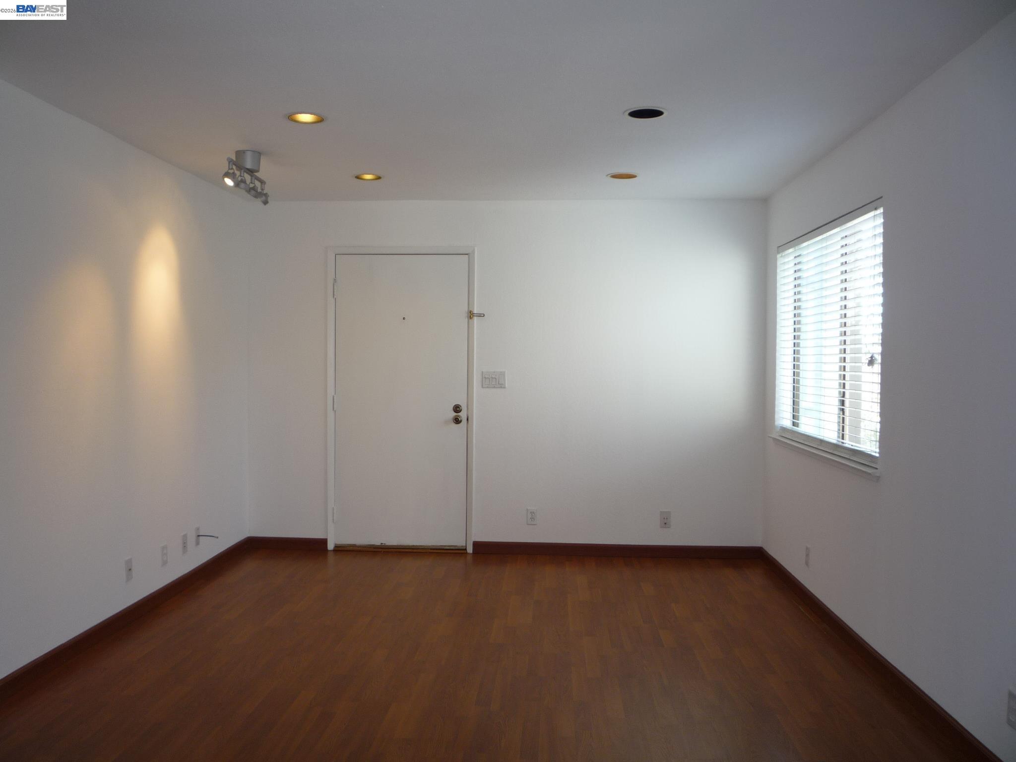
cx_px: 508
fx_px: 881
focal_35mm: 30
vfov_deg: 46.8
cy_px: 381
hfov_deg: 60.0
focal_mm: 5.2
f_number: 3.3
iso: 100
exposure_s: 1/30
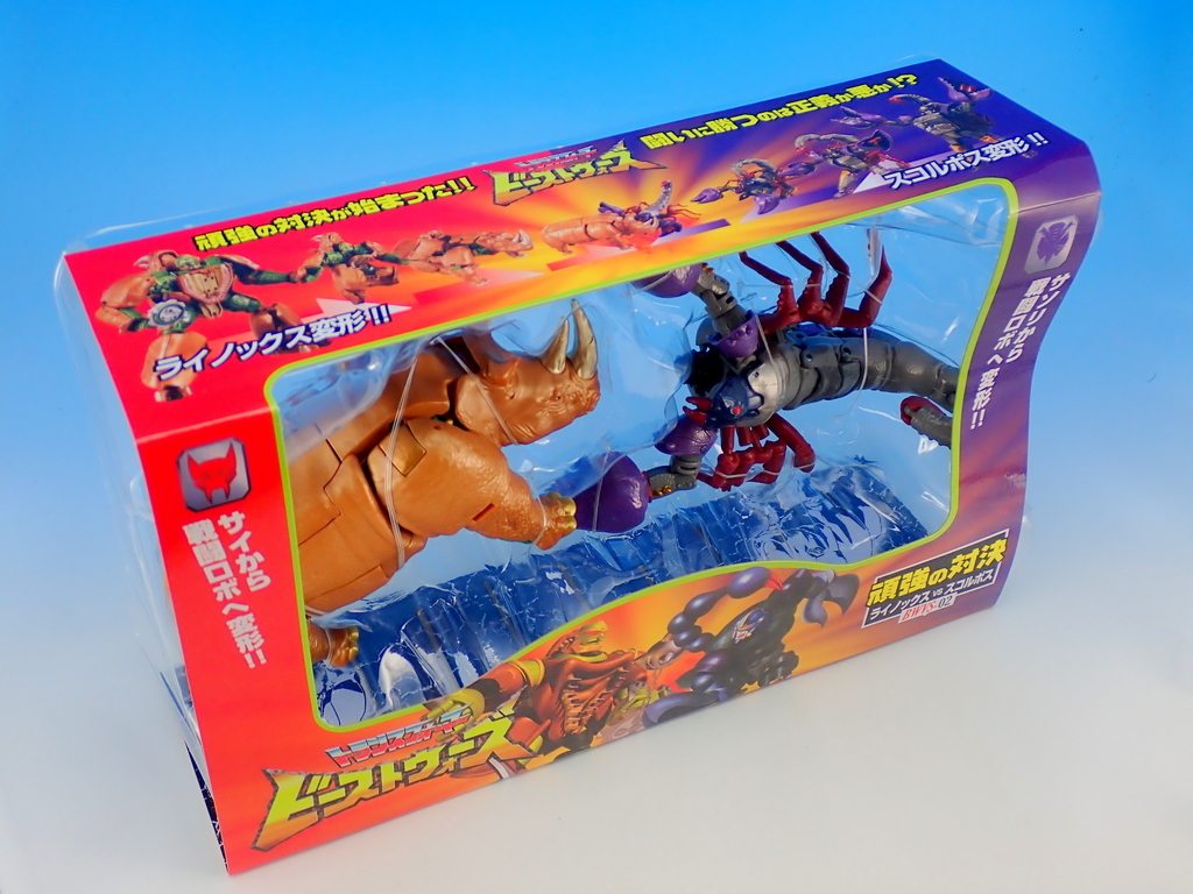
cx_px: 596
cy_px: 447
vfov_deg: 32.9
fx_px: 1516
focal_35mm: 44
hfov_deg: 42.9
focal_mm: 7.84
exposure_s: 1/30
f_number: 2.9
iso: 100
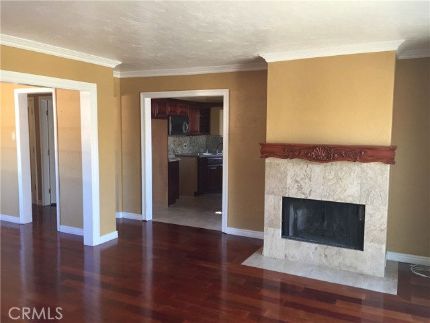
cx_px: 215
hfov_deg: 61.7
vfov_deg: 48.2
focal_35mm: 29
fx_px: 360
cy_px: 162
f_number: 2.2
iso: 80
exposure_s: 1/30
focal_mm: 4.15
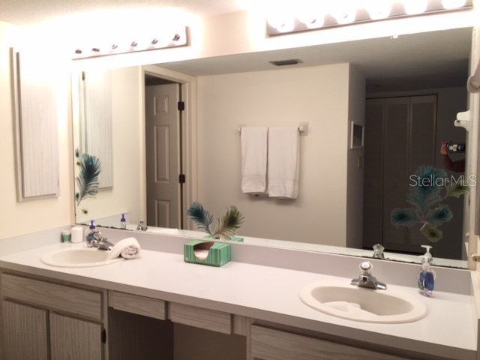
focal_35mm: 29
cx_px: 240
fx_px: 402
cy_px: 180
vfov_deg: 48.2
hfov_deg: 61.7
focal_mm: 4.15
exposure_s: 1/30
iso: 50
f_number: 2.2
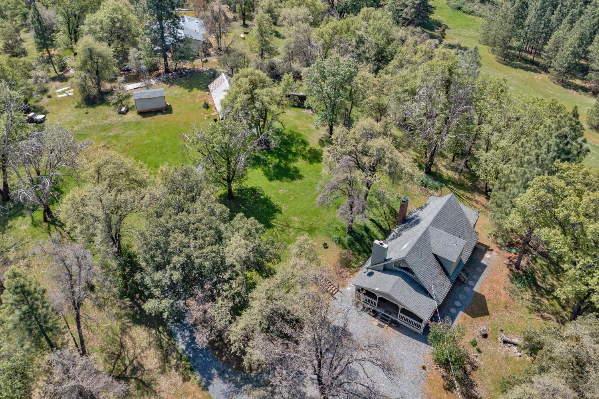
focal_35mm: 28
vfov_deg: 46.4
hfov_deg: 65.5
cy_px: 200
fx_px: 466
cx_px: 300
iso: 100
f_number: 5
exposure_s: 1/320
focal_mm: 10.26
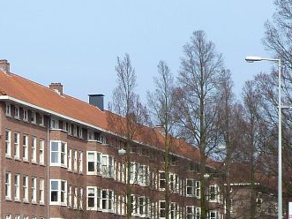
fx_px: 1358
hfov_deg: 12.2
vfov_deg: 9.1
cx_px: 9
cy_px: 229
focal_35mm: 161
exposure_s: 1/400
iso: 80
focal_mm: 8.5
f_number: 3.8
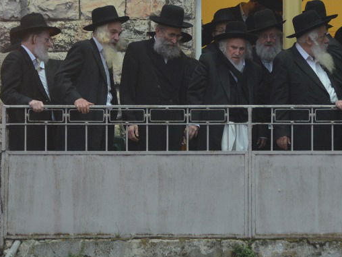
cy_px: 53
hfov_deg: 6.4
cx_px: 243
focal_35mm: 310
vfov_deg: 4.8
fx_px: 3063
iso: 2500
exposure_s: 1/50
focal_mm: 160
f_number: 5
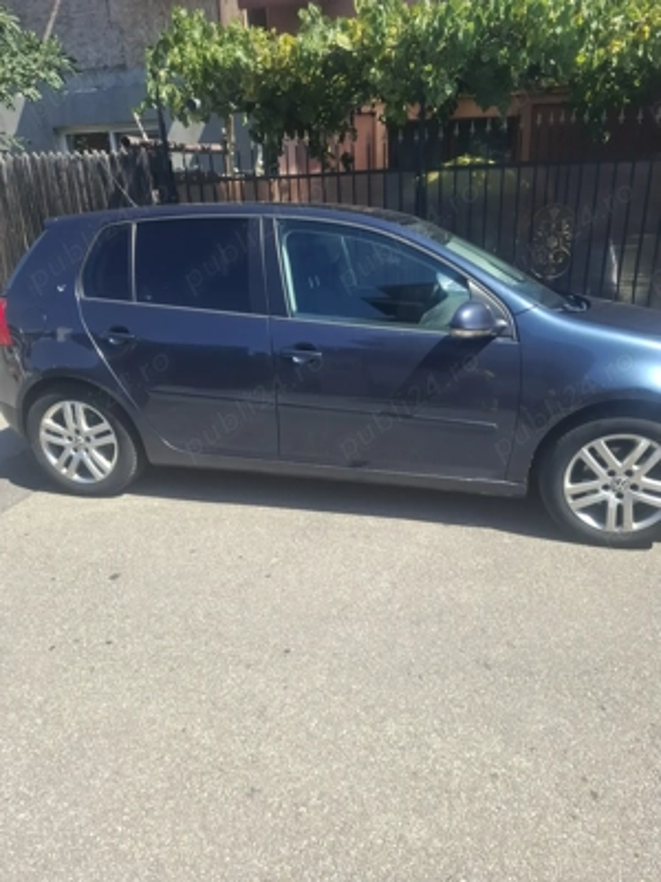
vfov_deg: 73.9
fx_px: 586
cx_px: 330
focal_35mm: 23
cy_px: 441
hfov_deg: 58.9
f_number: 1.8
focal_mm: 5.54
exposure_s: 1/707
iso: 50
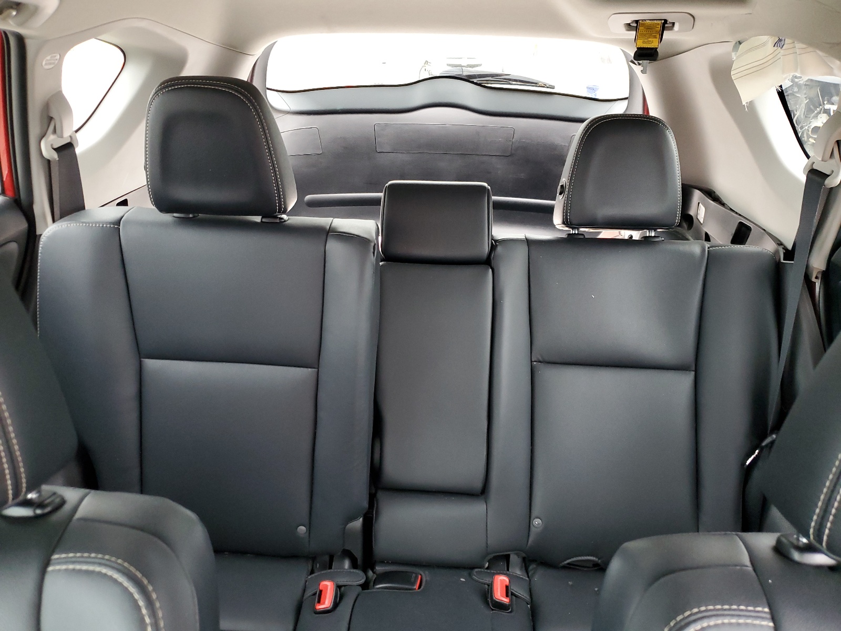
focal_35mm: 26
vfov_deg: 53.1
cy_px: 316
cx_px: 420
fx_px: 632
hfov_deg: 67.3
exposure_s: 1/60.2
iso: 212
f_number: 1.5
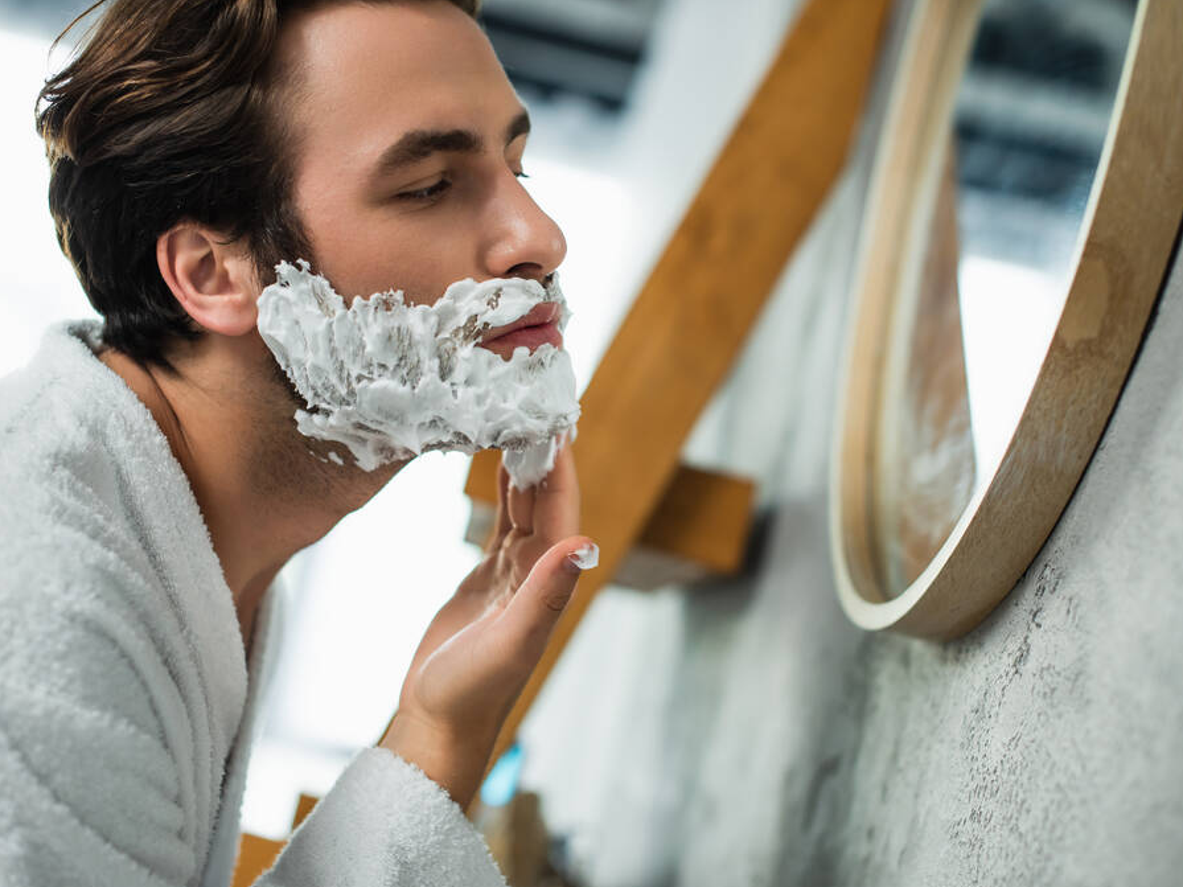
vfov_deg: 26.6
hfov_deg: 34.9
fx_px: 1879
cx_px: 579
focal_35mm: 55
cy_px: 449
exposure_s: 1/200
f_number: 2.8
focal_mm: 50
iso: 400
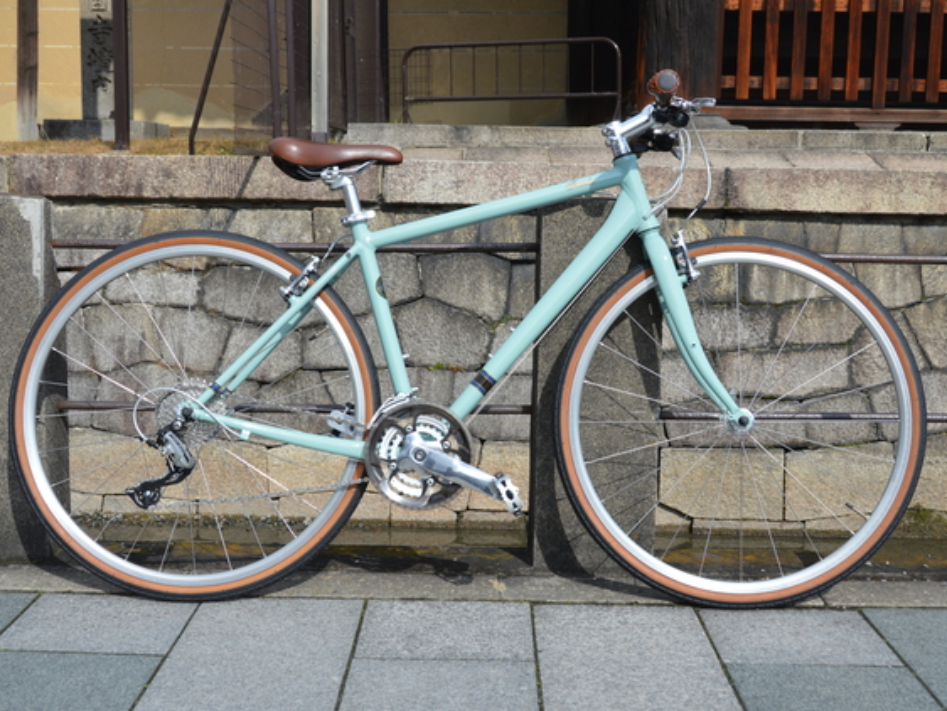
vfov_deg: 30.6
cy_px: 355
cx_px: 458
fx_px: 1301
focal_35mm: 48
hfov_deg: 40.0
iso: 100
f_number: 7.1
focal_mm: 29
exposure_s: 1/400
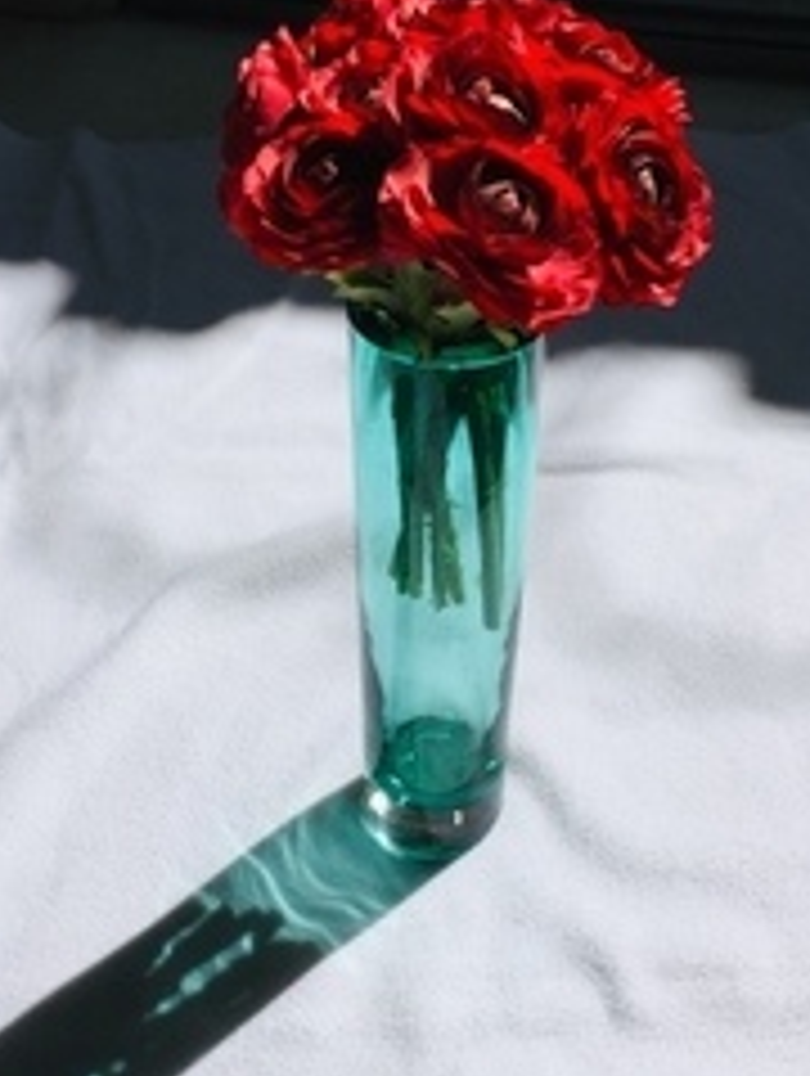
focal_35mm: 47
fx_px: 1462
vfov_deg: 40.4
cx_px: 425
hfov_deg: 31.0
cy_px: 572
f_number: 2.2
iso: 32
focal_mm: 4.15
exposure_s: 1/5650
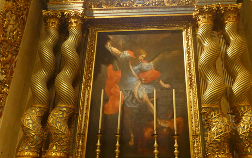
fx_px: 241
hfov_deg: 55.2
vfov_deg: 36.3
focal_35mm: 35
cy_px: 74
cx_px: 135
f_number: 1.5
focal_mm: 5.5
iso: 800
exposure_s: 1/50
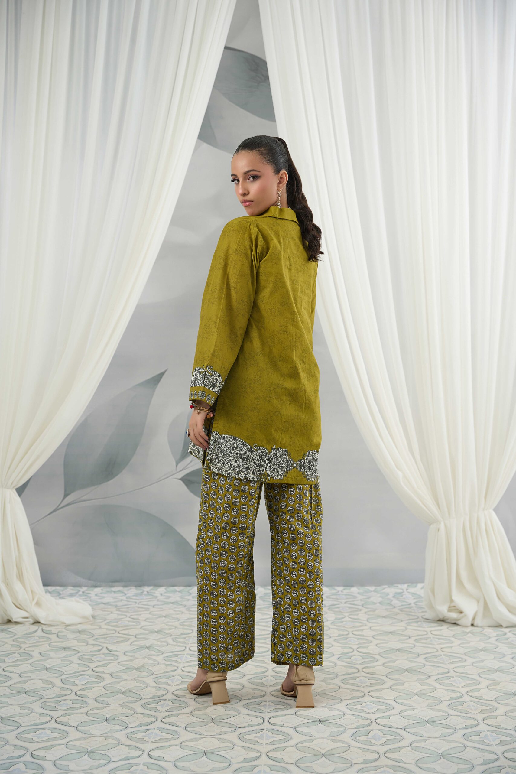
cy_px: 387
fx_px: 1116
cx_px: 258
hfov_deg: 26.0
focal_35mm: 52
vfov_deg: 38.3
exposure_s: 1/125
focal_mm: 51.9
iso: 160
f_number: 3.5
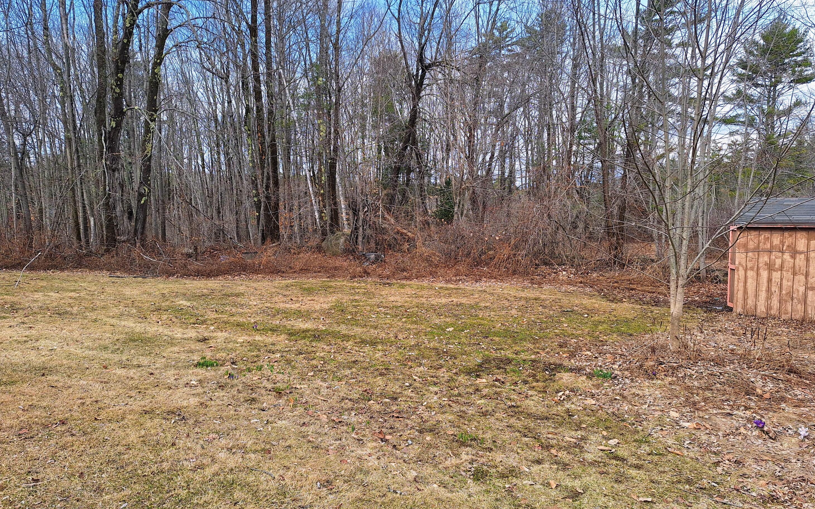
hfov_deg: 72.6
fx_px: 555
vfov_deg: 49.3
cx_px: 405
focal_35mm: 25
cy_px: 256
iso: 40
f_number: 1.8
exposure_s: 1/1866
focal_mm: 5.54
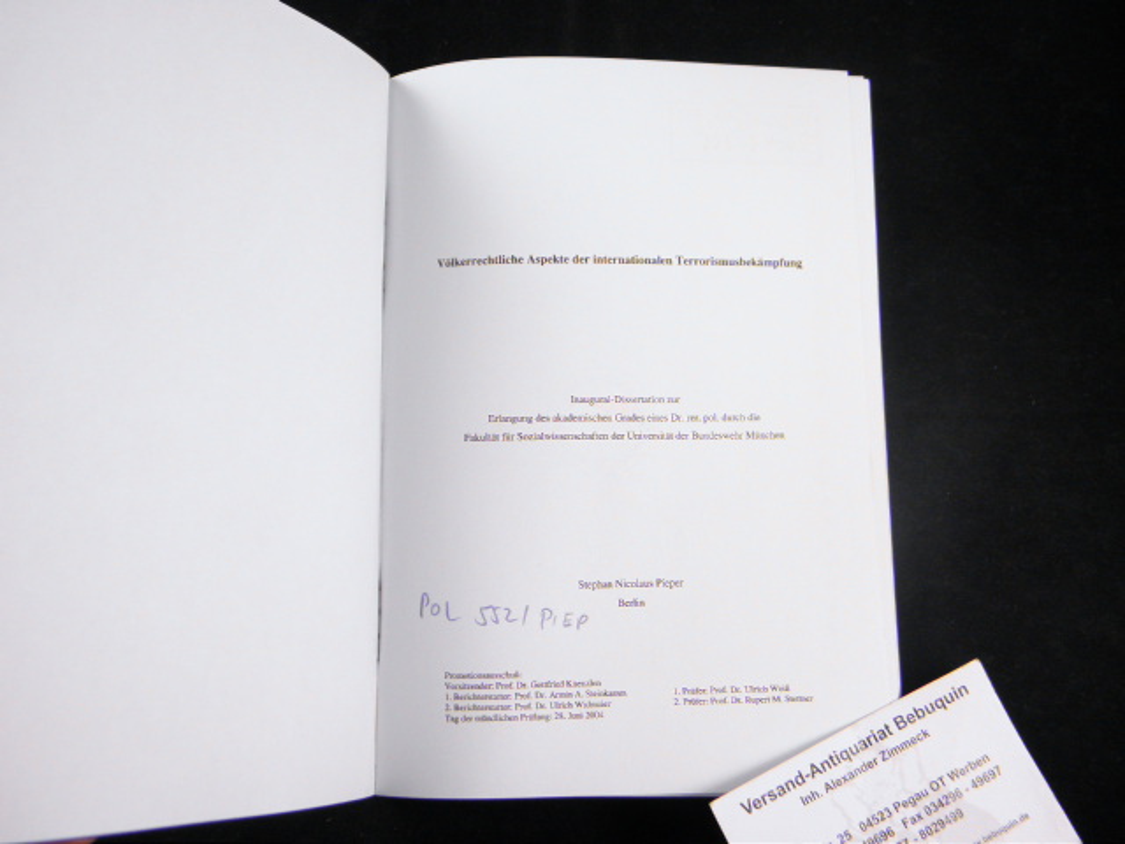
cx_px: 562
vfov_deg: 35.1
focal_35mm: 41
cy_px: 422
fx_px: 1332
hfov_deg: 45.8
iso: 125
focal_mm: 7.5
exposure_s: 1/40
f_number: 3.8
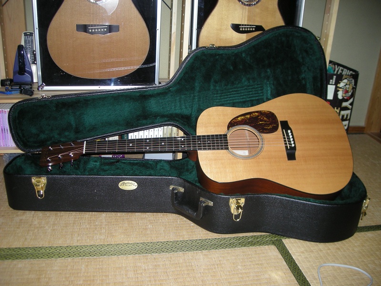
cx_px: 190
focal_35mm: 35
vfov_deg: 40.7
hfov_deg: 52.6
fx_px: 385
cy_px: 143
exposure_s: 1/60
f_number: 2.8
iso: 90
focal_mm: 5.7
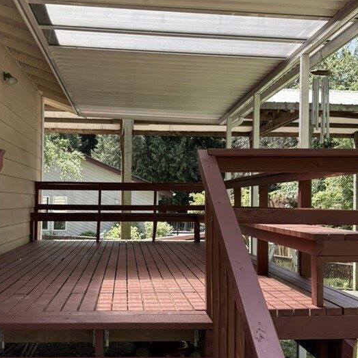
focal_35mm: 45
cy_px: 194
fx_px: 527
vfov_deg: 37.5
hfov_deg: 37.4
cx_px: 147
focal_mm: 5.96
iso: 64
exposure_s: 1/680
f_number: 1.6
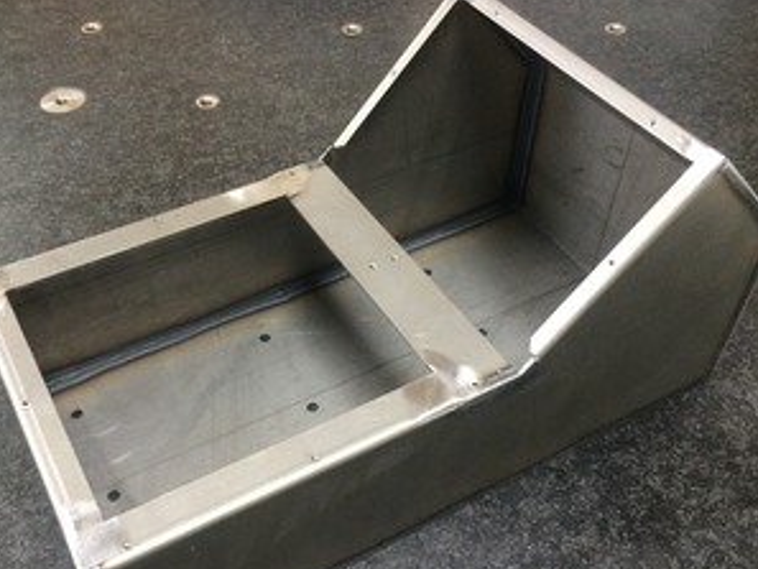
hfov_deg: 47.7
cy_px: 329
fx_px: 854
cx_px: 332
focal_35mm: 39
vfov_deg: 36.8
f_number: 2.2
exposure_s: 1/30
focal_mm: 4.15
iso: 125
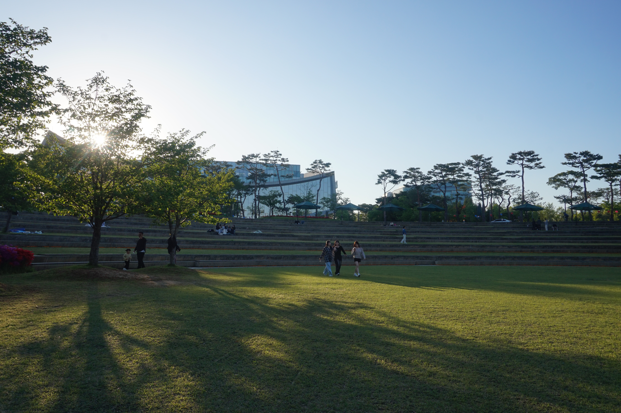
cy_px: 206
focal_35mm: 27
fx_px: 466
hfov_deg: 67.4
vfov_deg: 47.9
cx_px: 310
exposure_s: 1/80
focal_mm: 18
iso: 100
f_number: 13
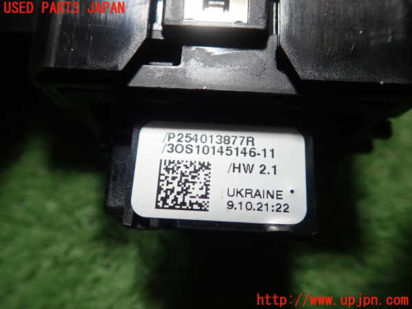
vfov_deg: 46.8
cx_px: 206
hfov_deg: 60.0
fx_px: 357
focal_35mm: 30
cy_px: 154
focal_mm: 5.5
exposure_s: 1/125
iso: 250
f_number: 2.3
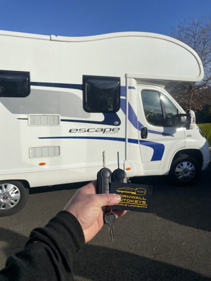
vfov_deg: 67.3
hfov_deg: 53.1
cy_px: 140
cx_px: 106
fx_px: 211
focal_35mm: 26
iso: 32
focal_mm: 4.25
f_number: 1.8
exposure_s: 1/5236
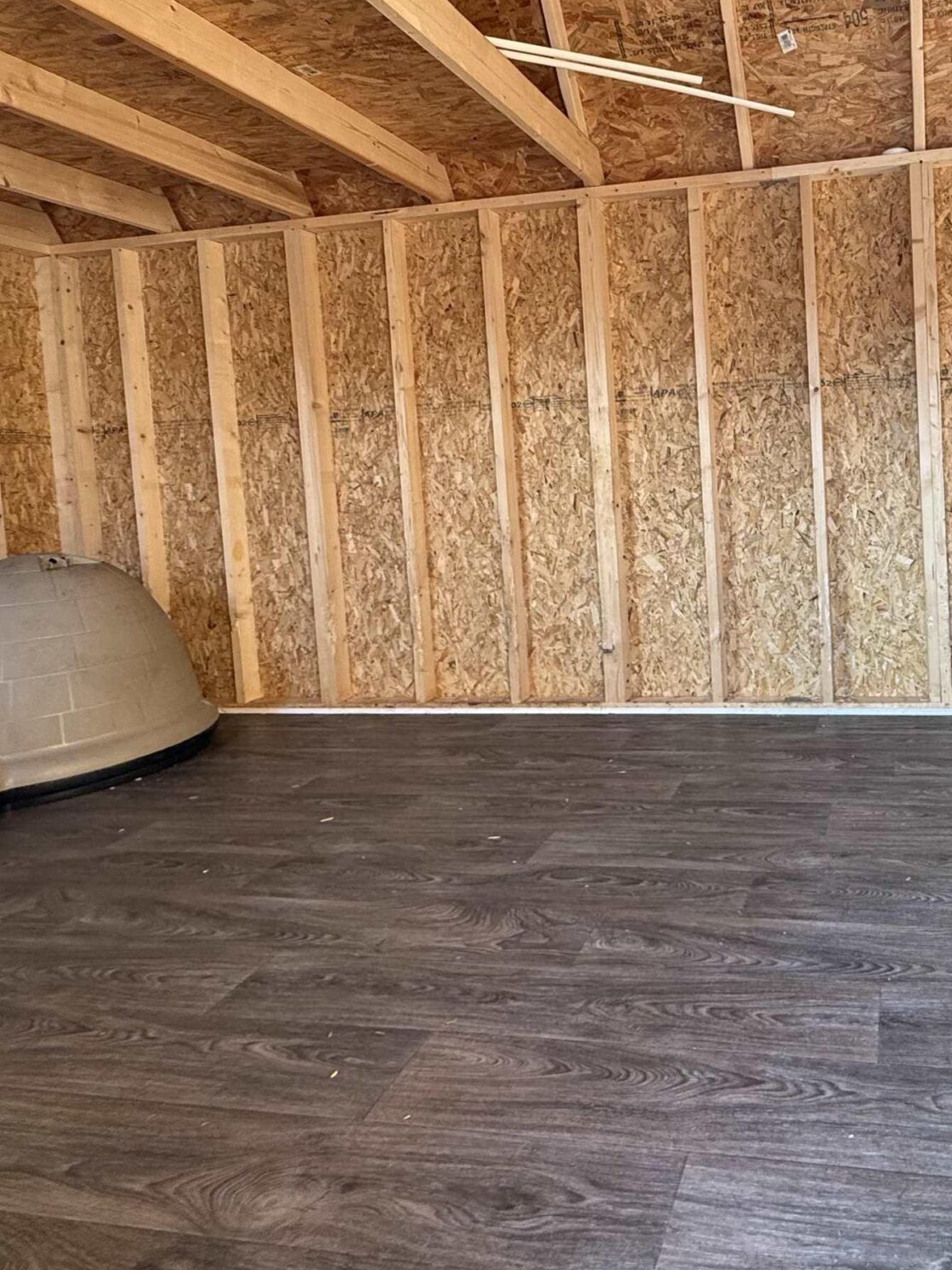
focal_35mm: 24
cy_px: 501
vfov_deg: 70.8
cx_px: 749
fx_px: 880
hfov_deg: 53.4
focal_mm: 2.22
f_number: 2.2
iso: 160
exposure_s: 1/99
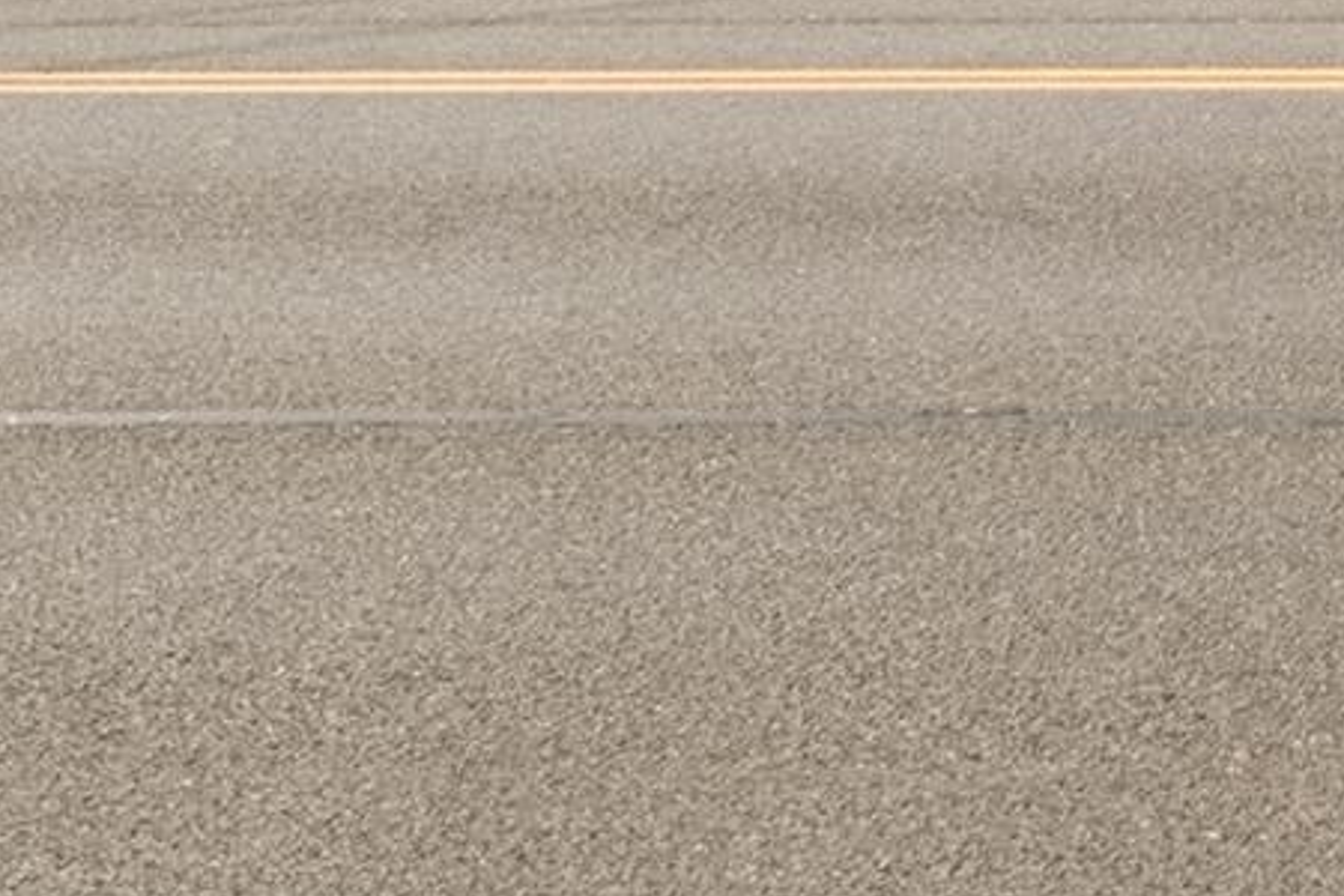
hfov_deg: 18.8
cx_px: 2186
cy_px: -515
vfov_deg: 13.9
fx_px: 3397
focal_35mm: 91
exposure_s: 1/250
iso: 640
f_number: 14
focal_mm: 20
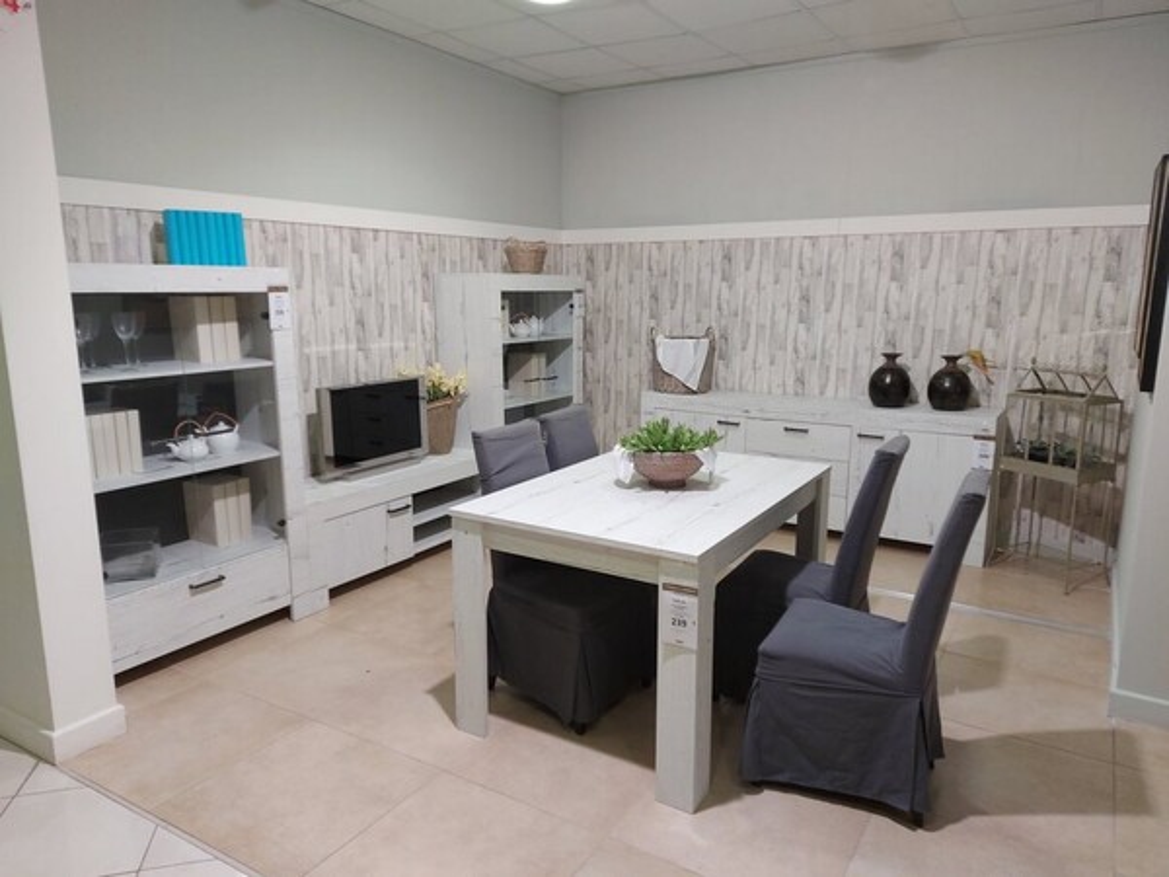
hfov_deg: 71.6
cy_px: 438
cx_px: 584
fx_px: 810
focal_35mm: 24
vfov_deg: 56.8
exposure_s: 1/60
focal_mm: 5.23
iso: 160
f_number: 1.8
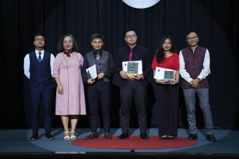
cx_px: 117
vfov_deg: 19.5
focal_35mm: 70
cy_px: 73
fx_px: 465
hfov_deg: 28.8
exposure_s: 1/160
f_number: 4
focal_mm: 64
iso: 2500
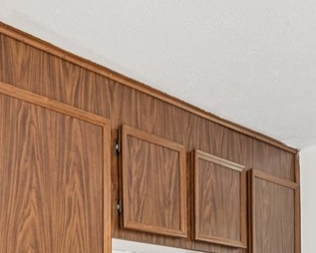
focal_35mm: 45
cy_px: 333
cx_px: -39
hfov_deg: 34.8
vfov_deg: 27.6
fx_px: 421
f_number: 5.6
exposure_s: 1/30
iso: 200
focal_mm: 14
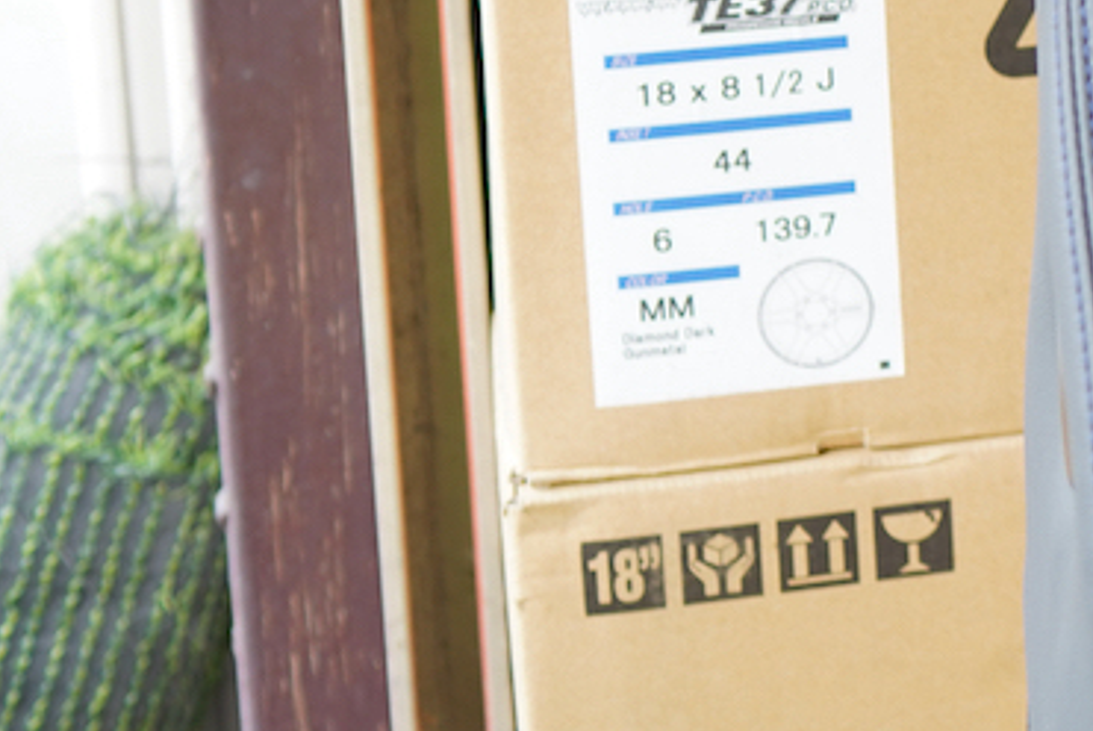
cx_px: 1726
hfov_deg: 14.3
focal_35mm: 132
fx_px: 4011
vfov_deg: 10.0
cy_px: -436
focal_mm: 35
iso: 250
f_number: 2.8
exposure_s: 1/40
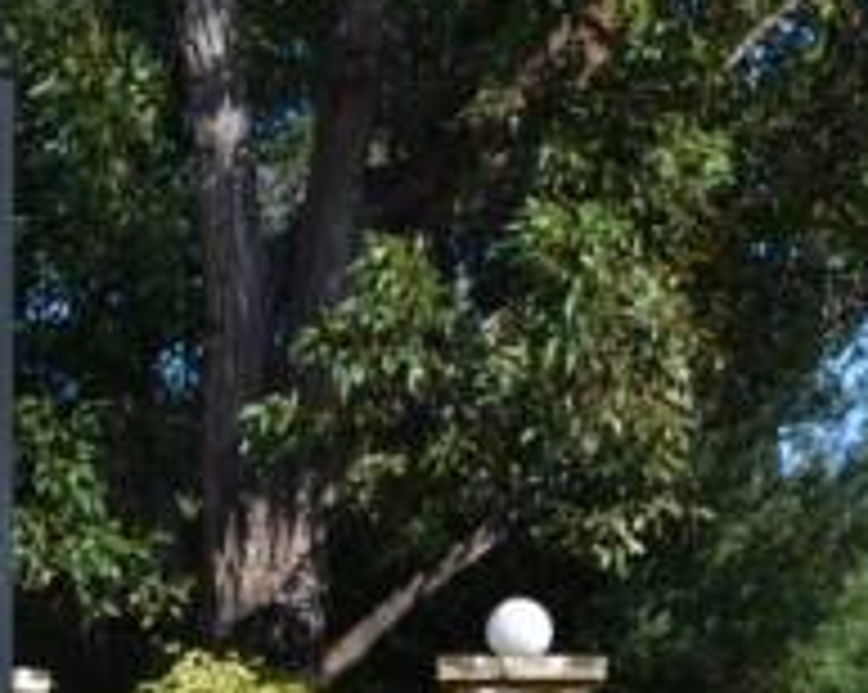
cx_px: 634
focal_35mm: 131
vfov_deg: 11.7
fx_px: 3362
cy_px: 574
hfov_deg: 14.7
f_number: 11
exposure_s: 1/100
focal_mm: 40
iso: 100
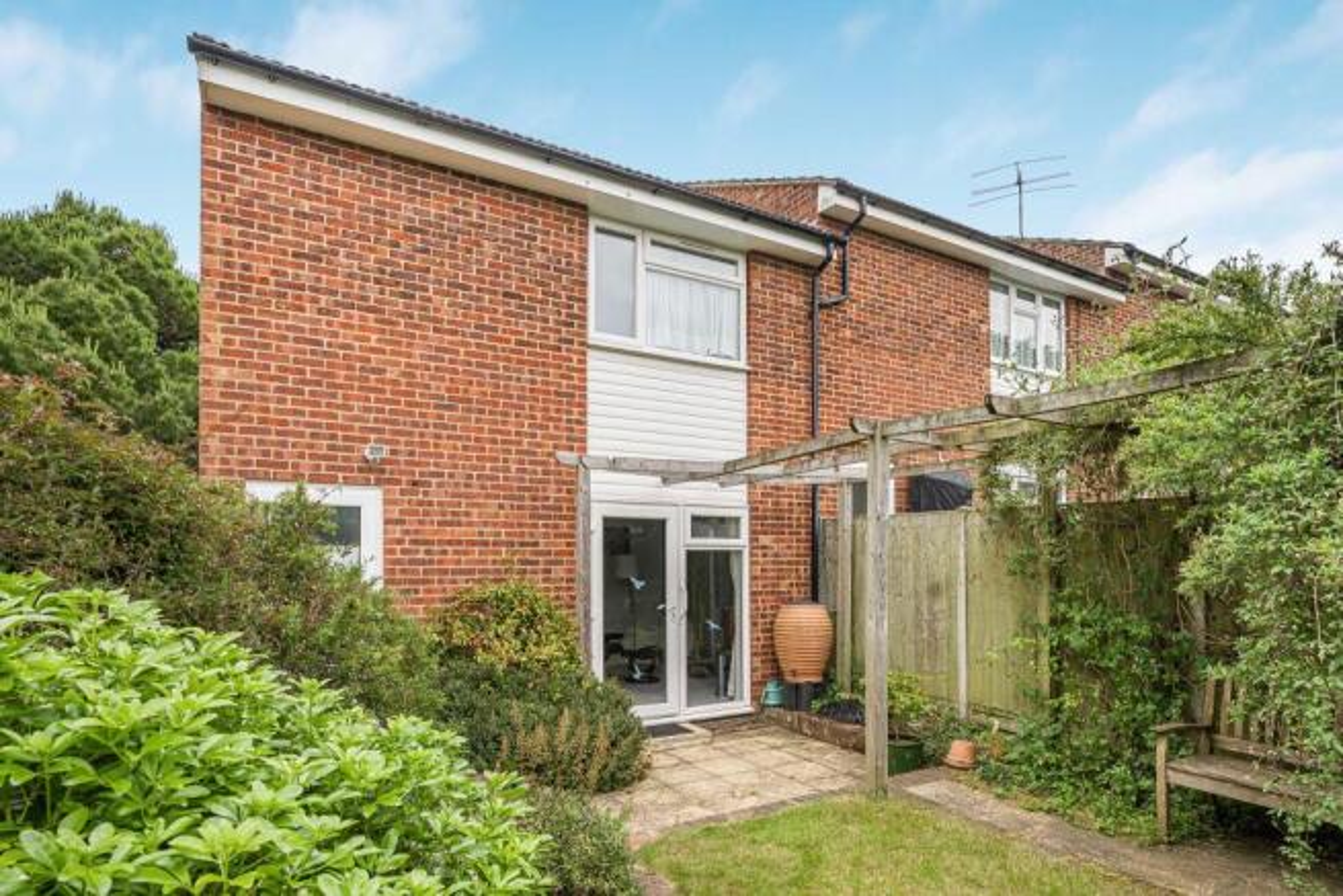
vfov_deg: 73.8
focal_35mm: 16
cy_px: 448
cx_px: 672
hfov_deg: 96.7
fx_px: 597
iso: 100
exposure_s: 1/160
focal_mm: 16
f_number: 8
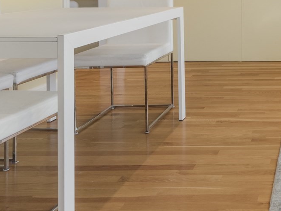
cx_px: 341
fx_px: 390
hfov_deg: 32.4
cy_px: -13
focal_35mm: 48
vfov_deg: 28.0
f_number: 8
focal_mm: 16
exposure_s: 1/2.5
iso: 200
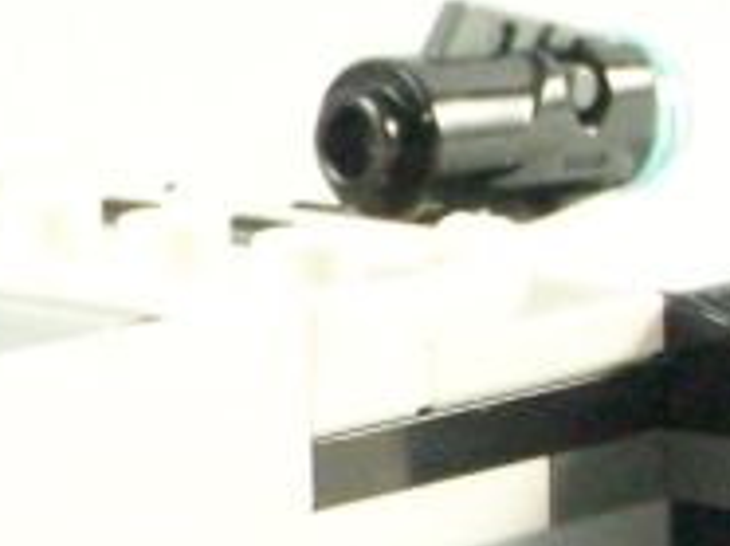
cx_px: -436
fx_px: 8719
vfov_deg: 3.6
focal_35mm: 414
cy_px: 452
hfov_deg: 4.8
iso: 400
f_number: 3.6
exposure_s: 1/60
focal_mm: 12.4
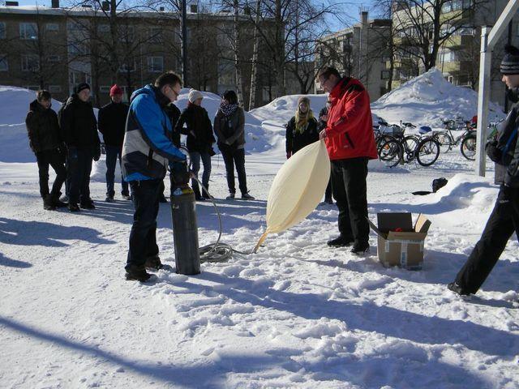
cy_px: 194
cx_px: 260
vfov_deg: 35.1
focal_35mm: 41
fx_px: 615
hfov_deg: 45.8
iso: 80
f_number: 7.6
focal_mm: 7.3
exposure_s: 1/362
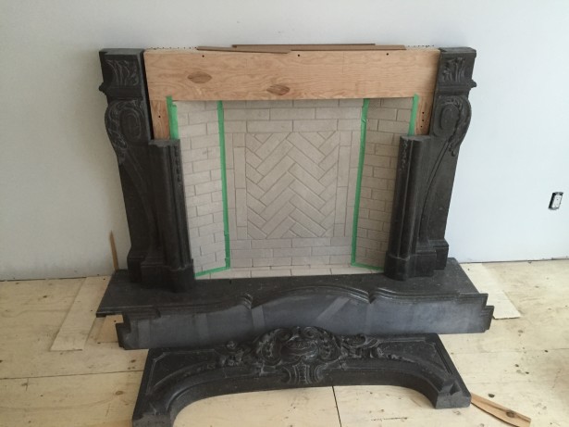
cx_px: 284
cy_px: 214
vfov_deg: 48.2
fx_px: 477
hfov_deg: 61.7
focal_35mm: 29
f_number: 2.2
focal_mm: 4.15
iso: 250
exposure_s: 1/30
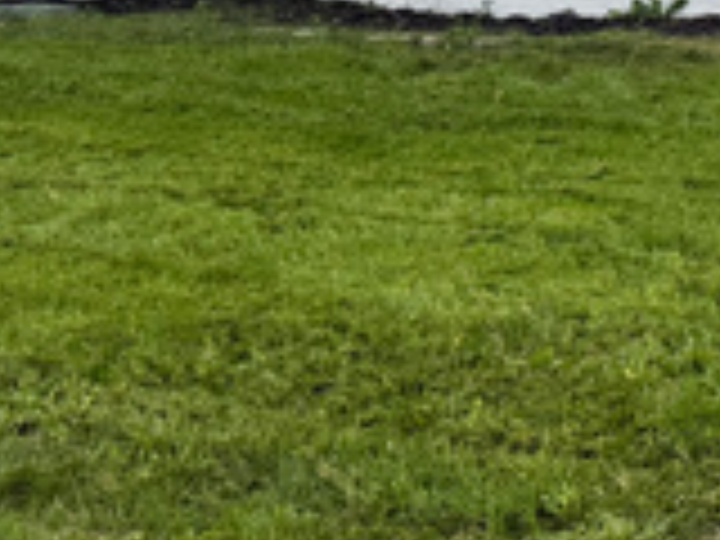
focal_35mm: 96
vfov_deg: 14.7
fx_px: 1997
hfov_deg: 18.4
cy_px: -171
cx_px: 1040
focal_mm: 6.76
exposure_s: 1/1493
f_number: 1.78
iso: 100
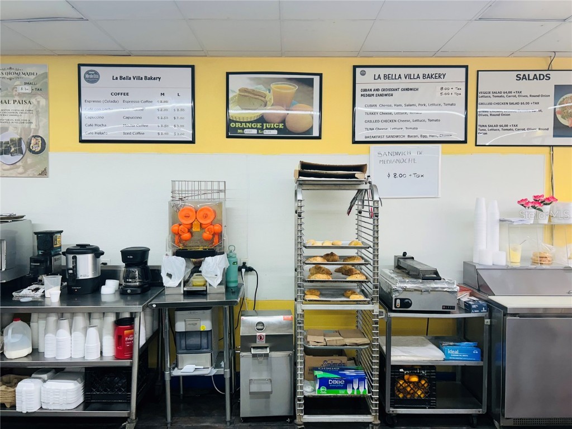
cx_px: 286
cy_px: 214
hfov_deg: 67.3
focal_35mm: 26
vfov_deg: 53.1
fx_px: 430
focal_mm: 5.7
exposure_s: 1/120
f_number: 1.5
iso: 64
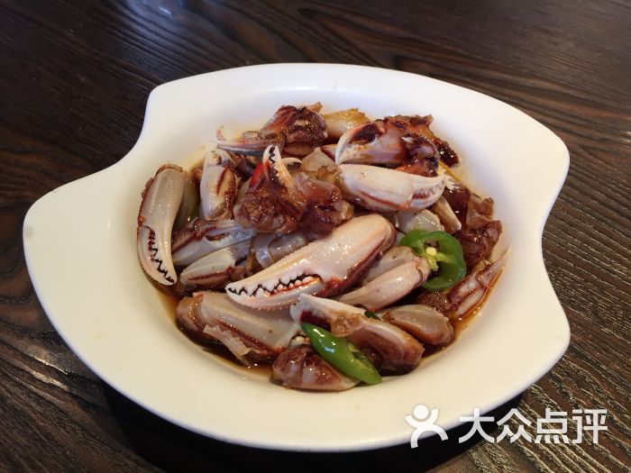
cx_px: 316
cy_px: 236
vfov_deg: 48.2
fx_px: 529
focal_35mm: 29
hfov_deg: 61.7
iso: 32
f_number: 2.2
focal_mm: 4.15
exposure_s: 1/30
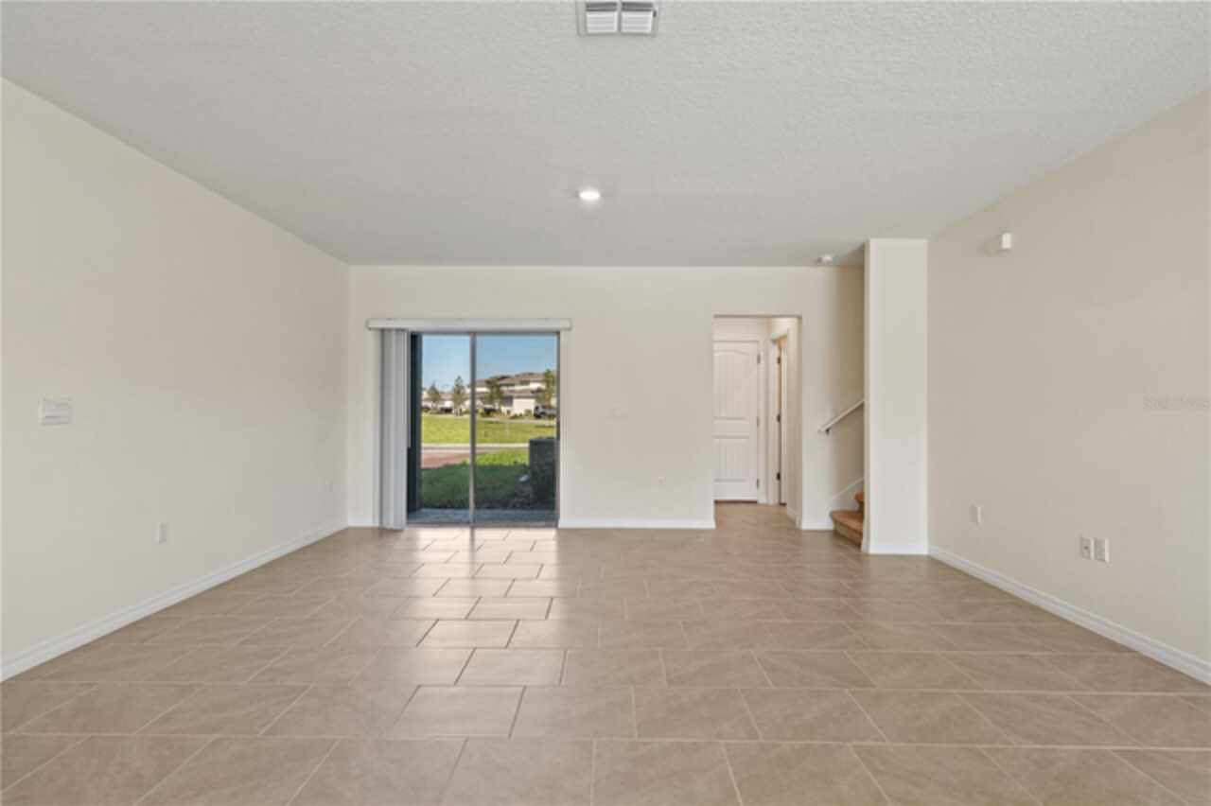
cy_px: 403
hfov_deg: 86.9
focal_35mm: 19
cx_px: 606
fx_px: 639
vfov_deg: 64.5
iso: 320
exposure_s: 1/8
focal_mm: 19
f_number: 7.1
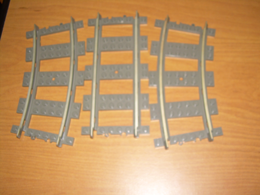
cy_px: 98
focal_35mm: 44
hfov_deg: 42.9
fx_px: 330
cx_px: 130
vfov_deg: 32.9
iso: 50
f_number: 2.9
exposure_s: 1/60
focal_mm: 7.2
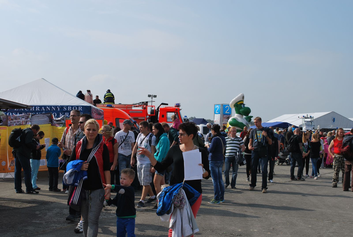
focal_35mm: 51
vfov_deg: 26.6
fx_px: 501
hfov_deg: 38.8
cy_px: 118
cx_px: 176
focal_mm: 34
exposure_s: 1/320
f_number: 9
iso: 100
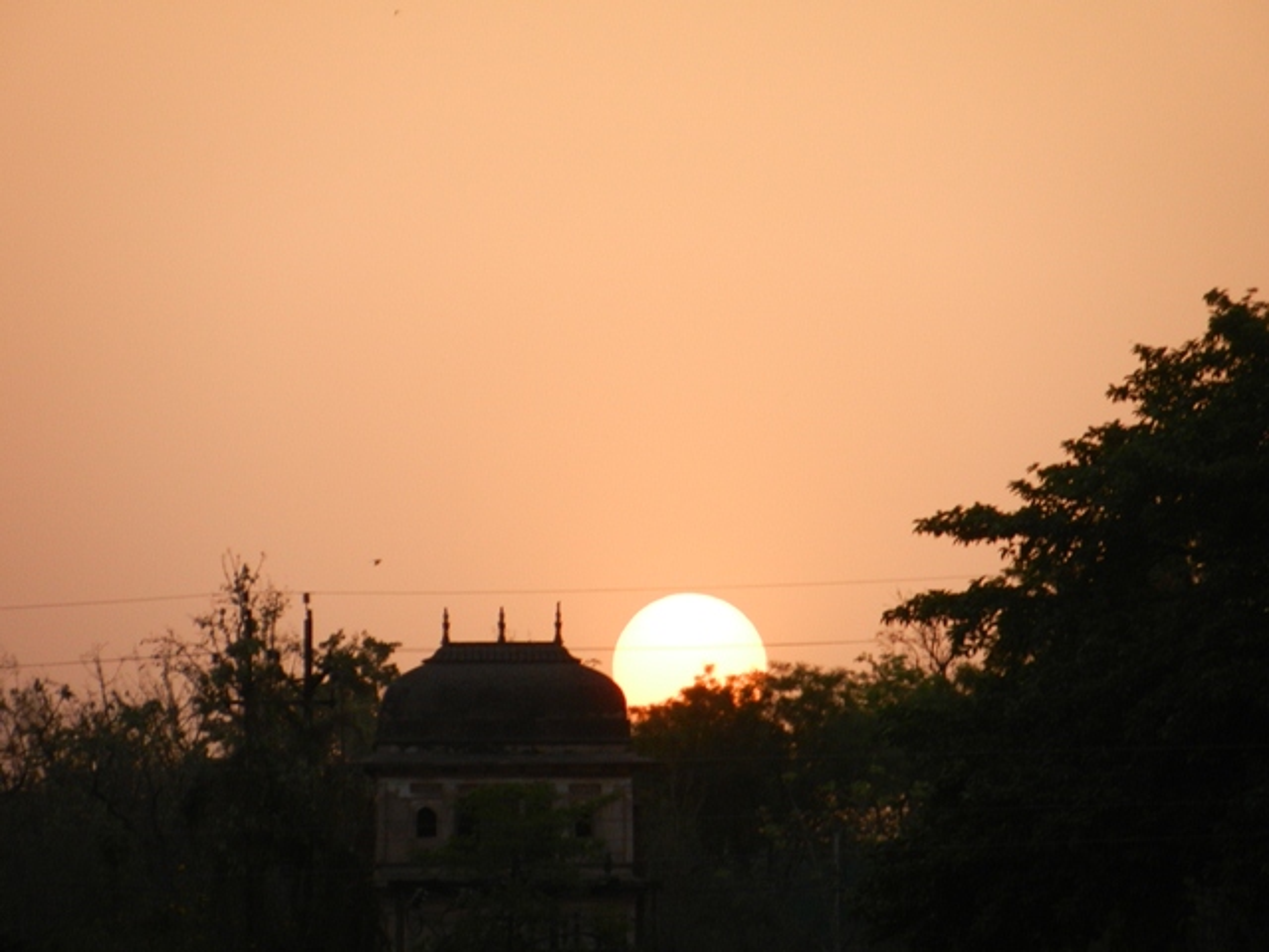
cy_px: 476
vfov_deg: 3.3
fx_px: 16497
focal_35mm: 450
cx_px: 634
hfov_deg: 4.4
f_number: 5.9
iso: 360
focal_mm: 81
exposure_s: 1/250
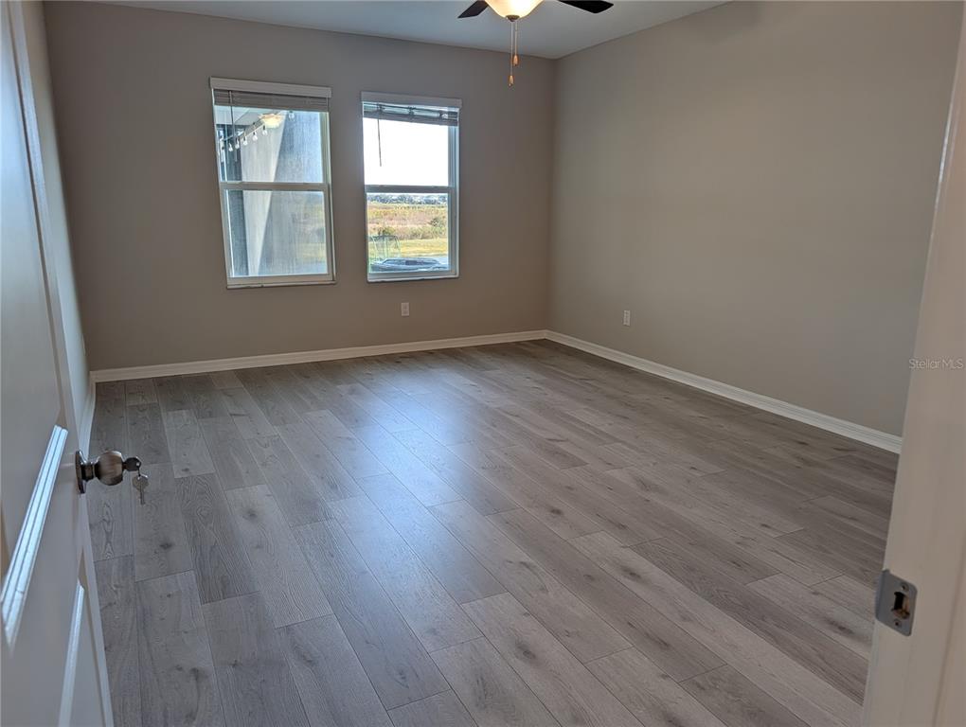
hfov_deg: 71.5
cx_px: 483
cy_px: 364
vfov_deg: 56.9
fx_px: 671
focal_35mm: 24
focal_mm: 6.9
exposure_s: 1/120
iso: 36
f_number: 1.68
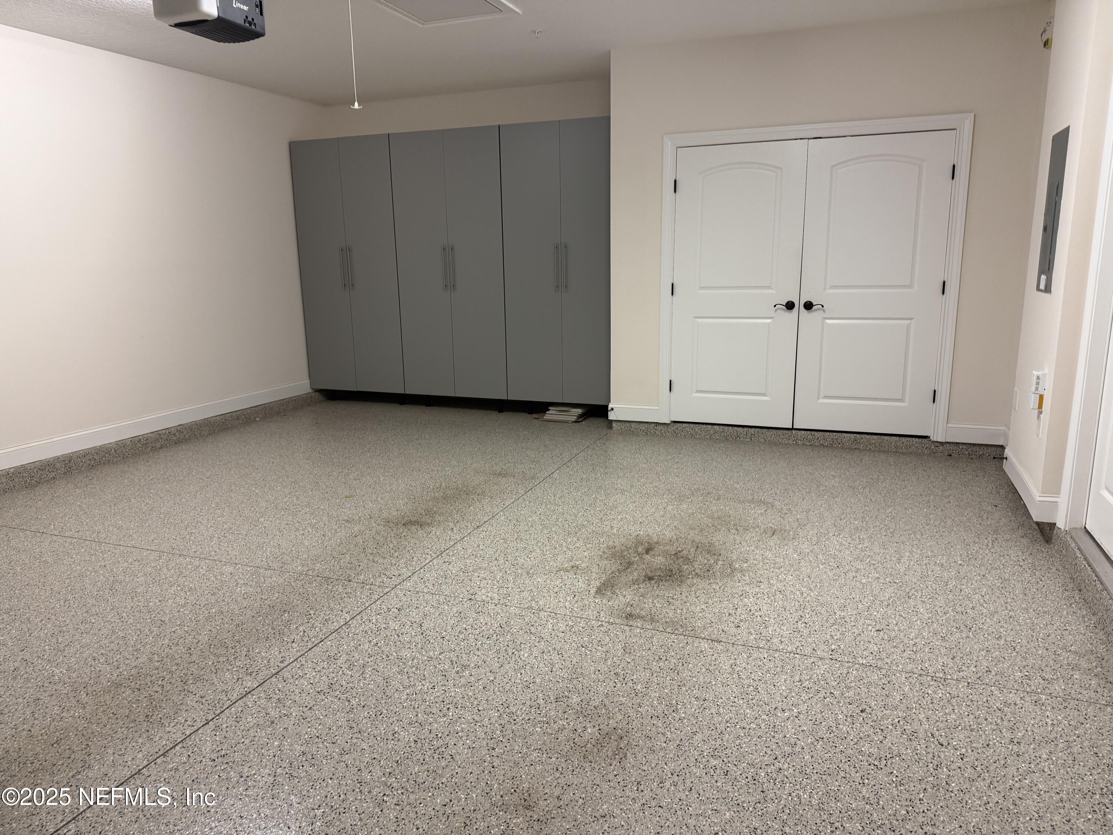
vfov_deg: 56.8
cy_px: 418
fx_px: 772
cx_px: 556
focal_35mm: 24
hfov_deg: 71.6
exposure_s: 1/60
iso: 200
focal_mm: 6.76
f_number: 1.78
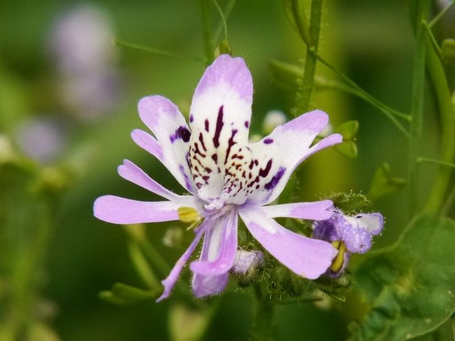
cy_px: 170
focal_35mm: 154
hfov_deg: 12.8
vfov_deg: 9.6
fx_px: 2024
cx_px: 228
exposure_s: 1/2000
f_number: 8
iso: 1000
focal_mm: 77
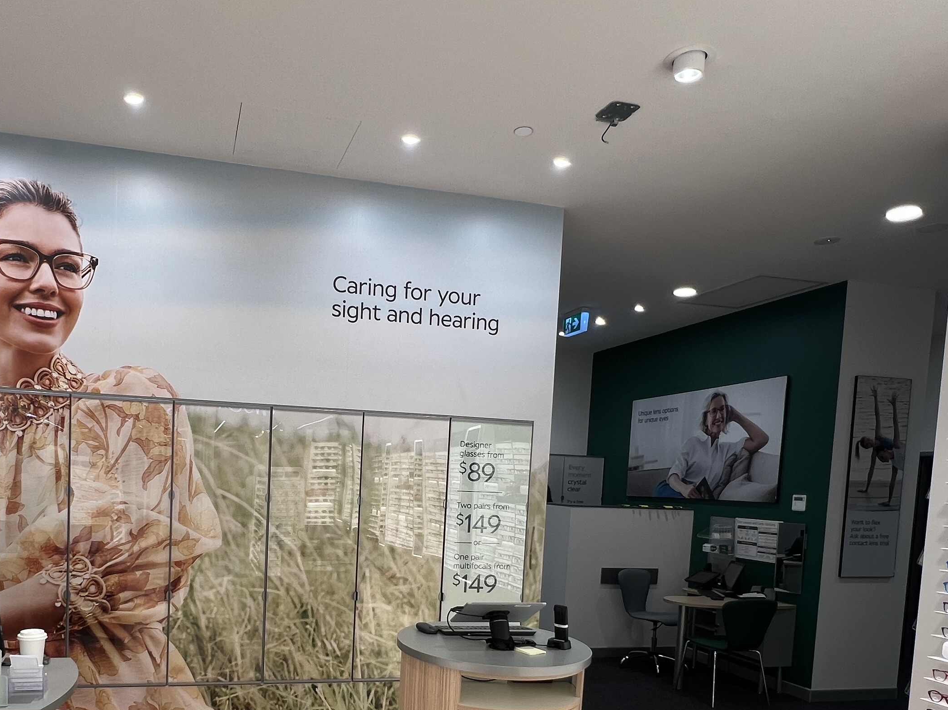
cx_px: 349
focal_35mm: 25
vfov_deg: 52.4
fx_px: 685
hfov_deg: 68.2
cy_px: 536
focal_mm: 1.57
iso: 40
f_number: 1.8
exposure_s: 1/100
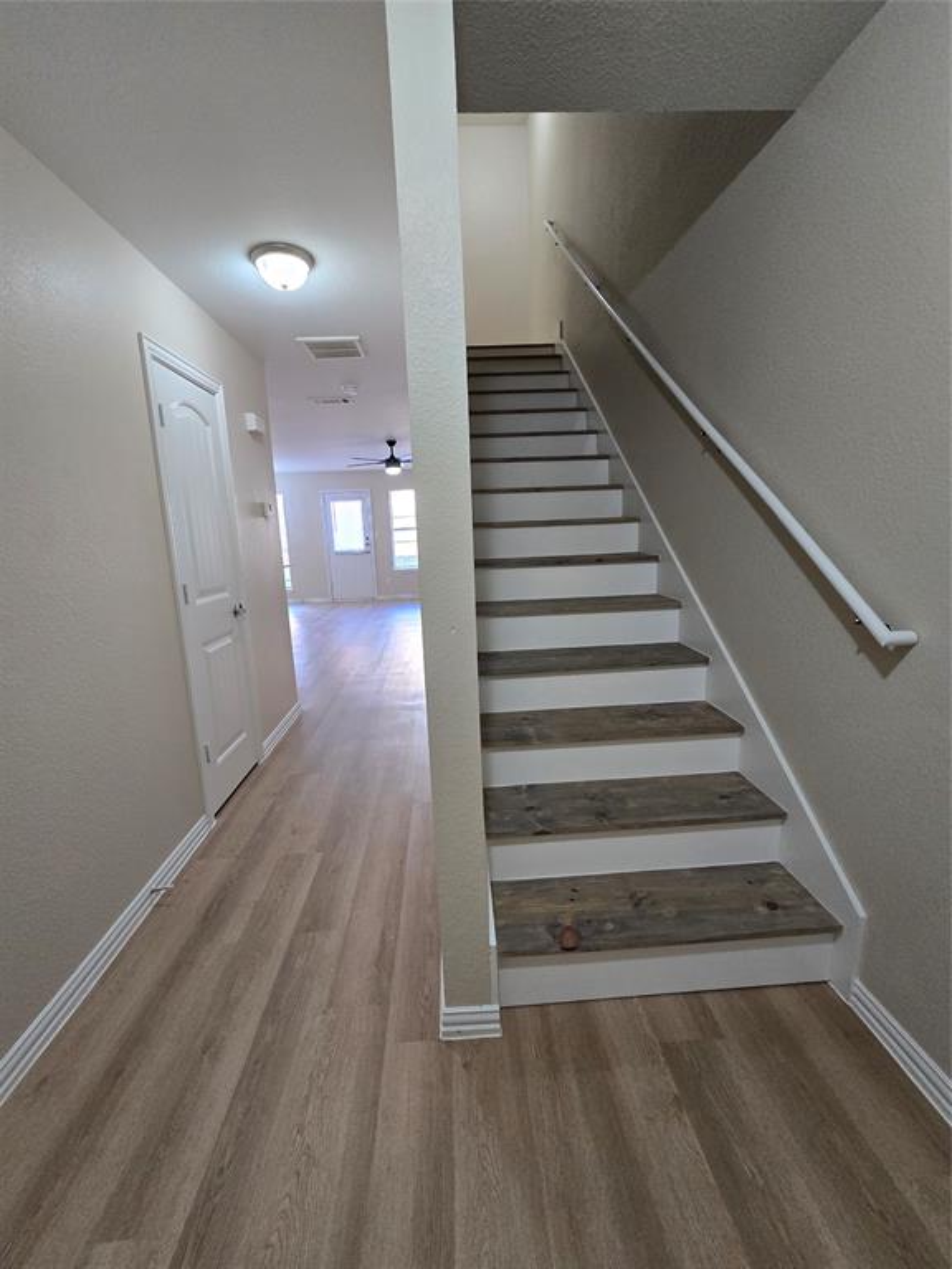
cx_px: 476
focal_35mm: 13
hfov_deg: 89.9
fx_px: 477
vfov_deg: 106.2
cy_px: 634
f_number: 2.2
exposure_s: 1/60
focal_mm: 2.2
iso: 320
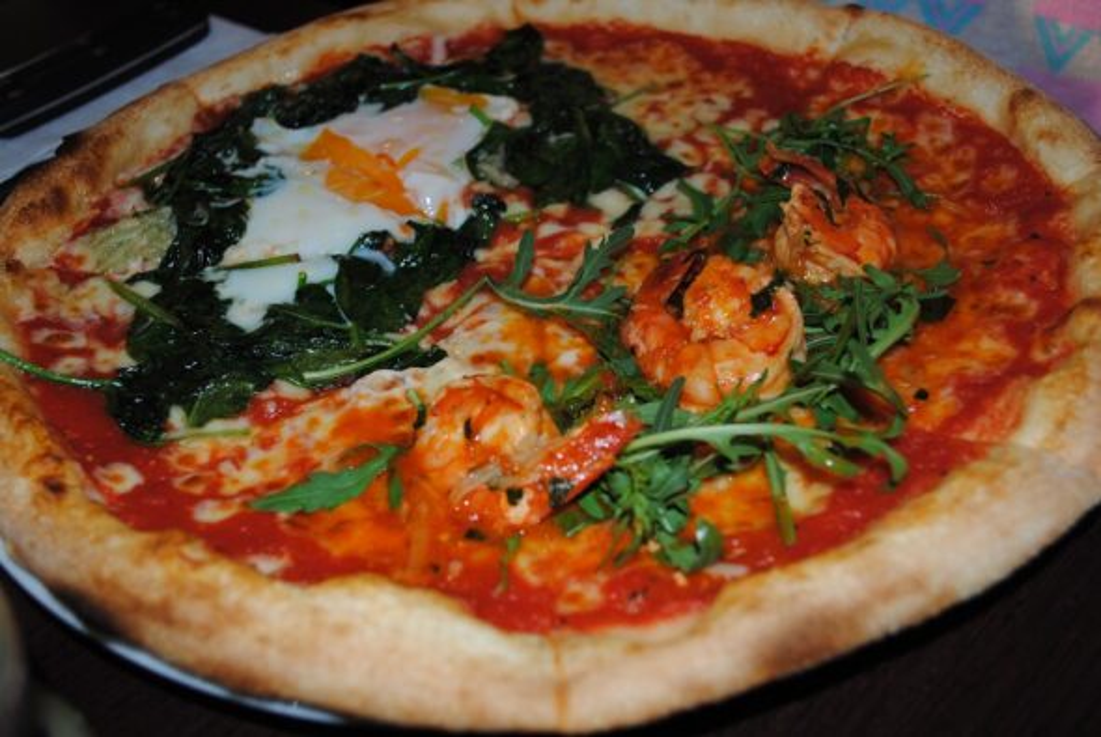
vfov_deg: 37.0
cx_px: 550
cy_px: 368
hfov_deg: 53.1
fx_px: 1102
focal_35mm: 36
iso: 100
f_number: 4
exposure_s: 1/125
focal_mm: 24
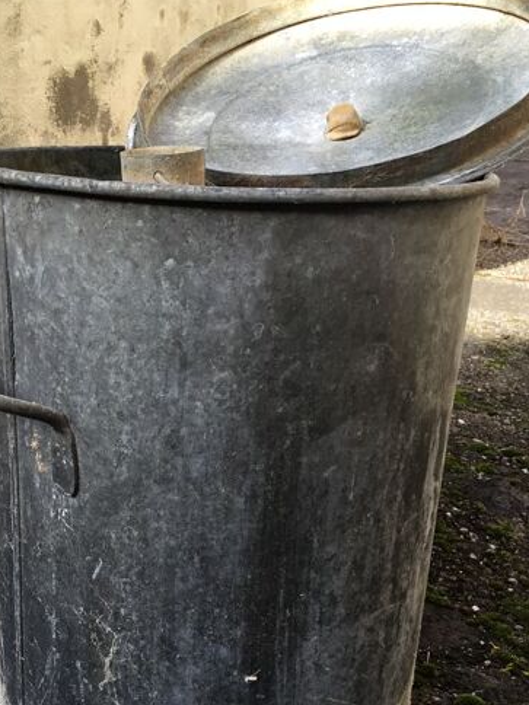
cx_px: 204
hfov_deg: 35.0
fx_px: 835
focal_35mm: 41
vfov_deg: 45.6
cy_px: 403
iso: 25
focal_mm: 3.3
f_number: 2.4
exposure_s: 1/121
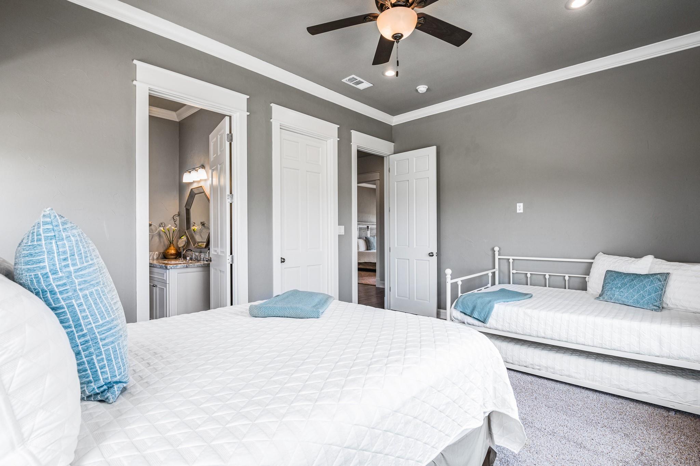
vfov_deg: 70.4
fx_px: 330
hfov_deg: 93.3
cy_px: 233
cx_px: 350
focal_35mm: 17
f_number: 8
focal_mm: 17
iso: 640
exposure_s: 1/25
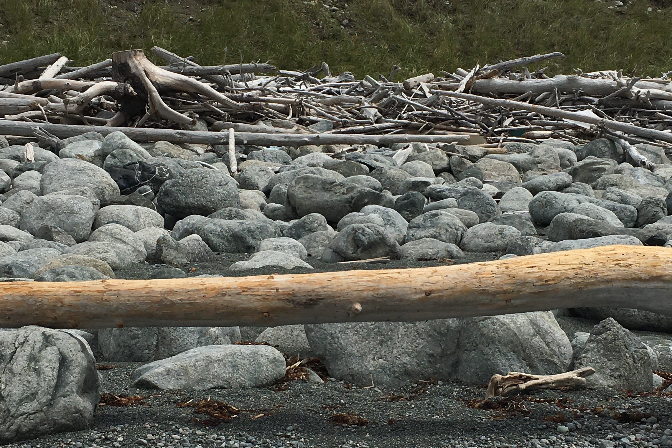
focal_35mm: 65
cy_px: 277
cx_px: 357
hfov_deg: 31.0
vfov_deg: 20.9
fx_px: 1213
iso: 25
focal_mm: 4.15
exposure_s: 1/3497
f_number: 2.2
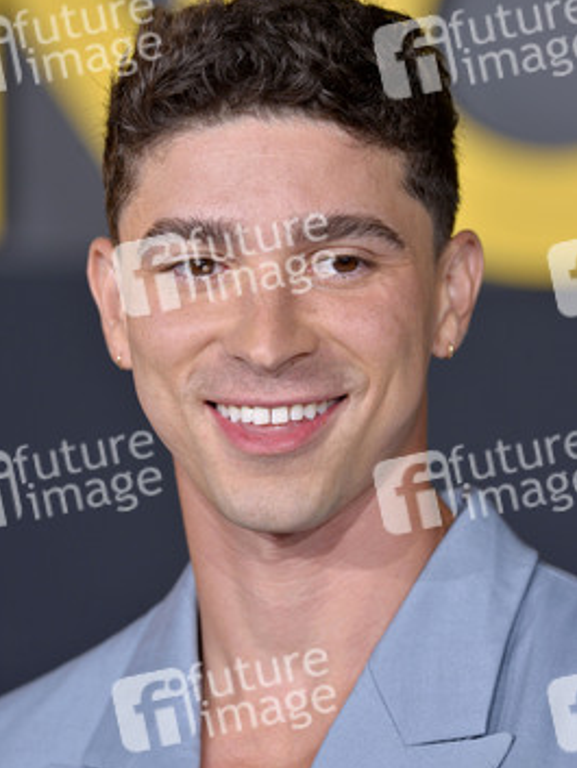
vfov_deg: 6.1
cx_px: 288
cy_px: 374
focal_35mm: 327
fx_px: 7263
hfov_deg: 4.5
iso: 400
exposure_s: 1/500
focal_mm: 300
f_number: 6.3
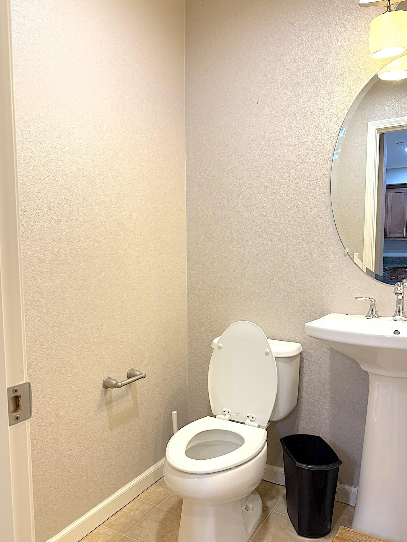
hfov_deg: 53.1
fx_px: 408
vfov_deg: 67.2
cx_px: 207
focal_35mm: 26
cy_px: 293
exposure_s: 1/60
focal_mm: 6.76
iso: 125
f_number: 1.78
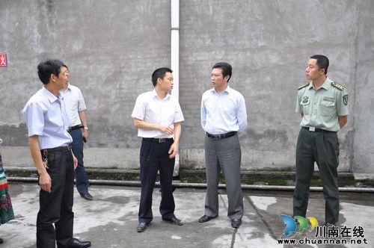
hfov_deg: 53.2
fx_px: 374
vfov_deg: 36.8
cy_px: 124
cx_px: 187
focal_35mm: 36
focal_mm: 24
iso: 200
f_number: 6.3
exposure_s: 1/40
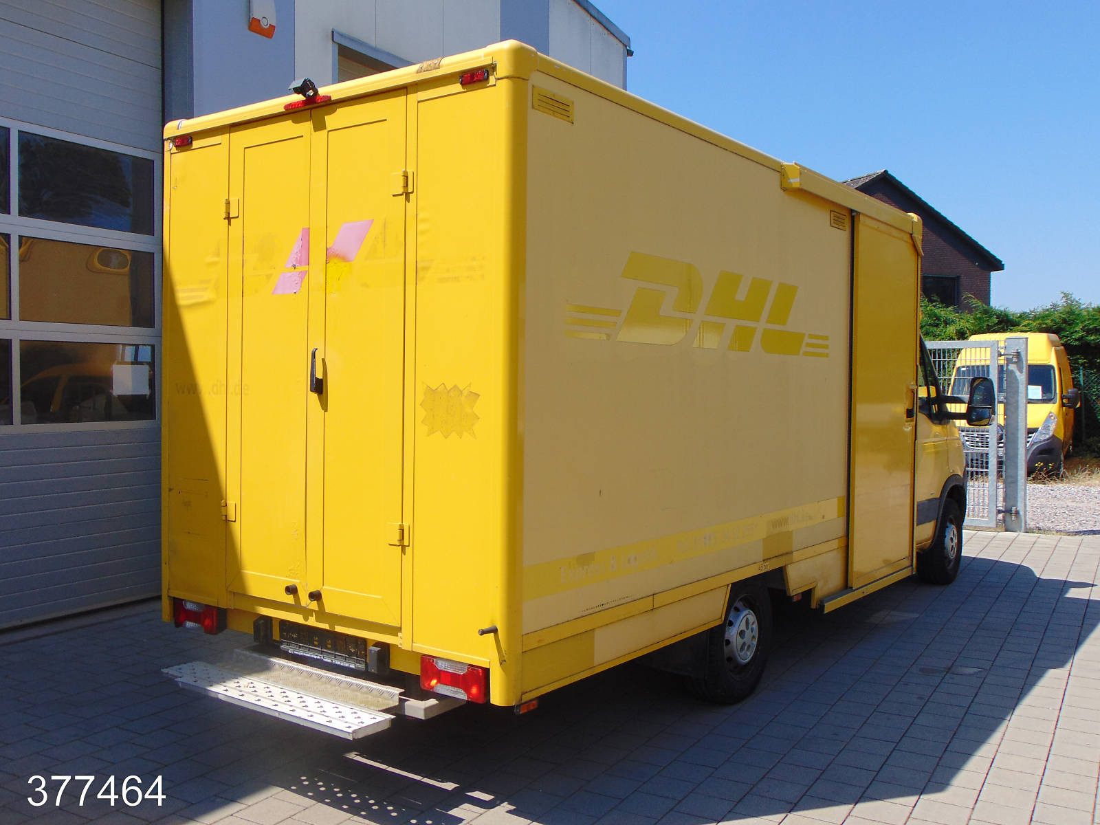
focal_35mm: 33
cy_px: 412
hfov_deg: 55.4
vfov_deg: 42.9
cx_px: 550
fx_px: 1049
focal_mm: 5.8
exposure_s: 1/160
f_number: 8.2
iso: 80
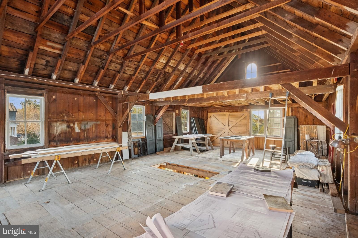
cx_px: 179
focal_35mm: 17
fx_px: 169
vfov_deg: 70.4
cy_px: 119
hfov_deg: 93.3
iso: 640
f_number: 8
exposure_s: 1/15
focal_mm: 11
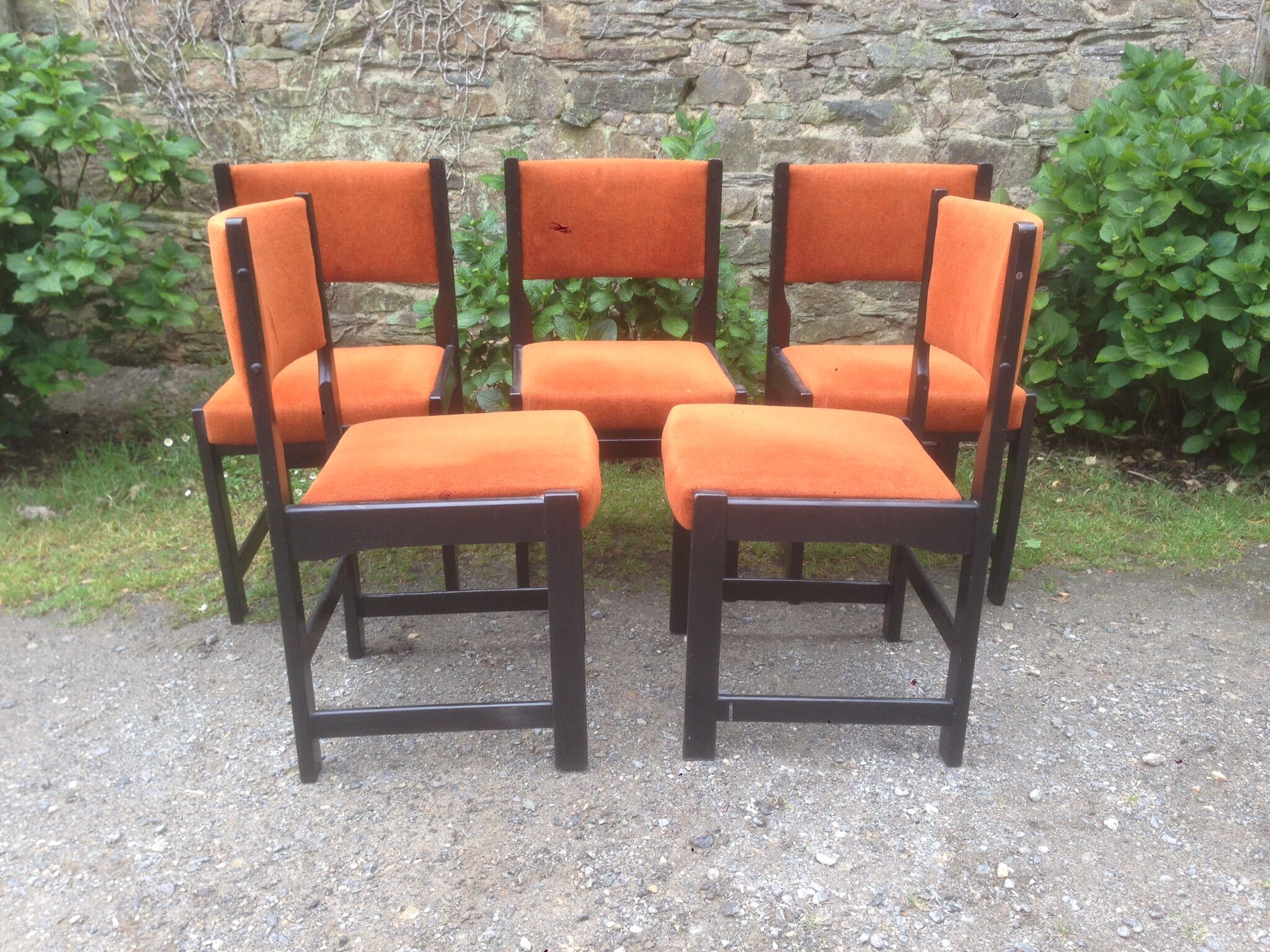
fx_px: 1211
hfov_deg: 55.4
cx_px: 635
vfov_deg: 42.9
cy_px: 476
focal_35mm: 33
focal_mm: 4.12
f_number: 2.4
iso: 50
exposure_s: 1/126
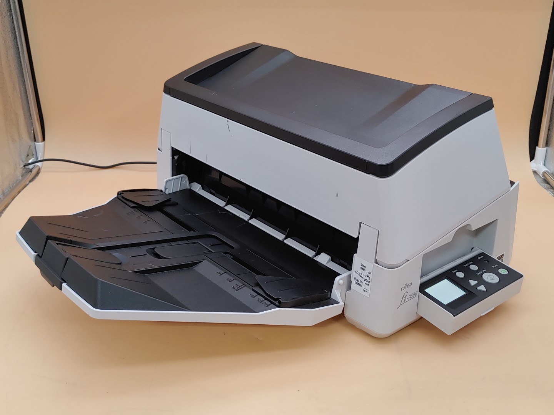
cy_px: 208
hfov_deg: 47.9
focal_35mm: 39
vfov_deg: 36.8
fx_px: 624
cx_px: 277
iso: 50
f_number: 1.8
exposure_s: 1/60
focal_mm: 4.36
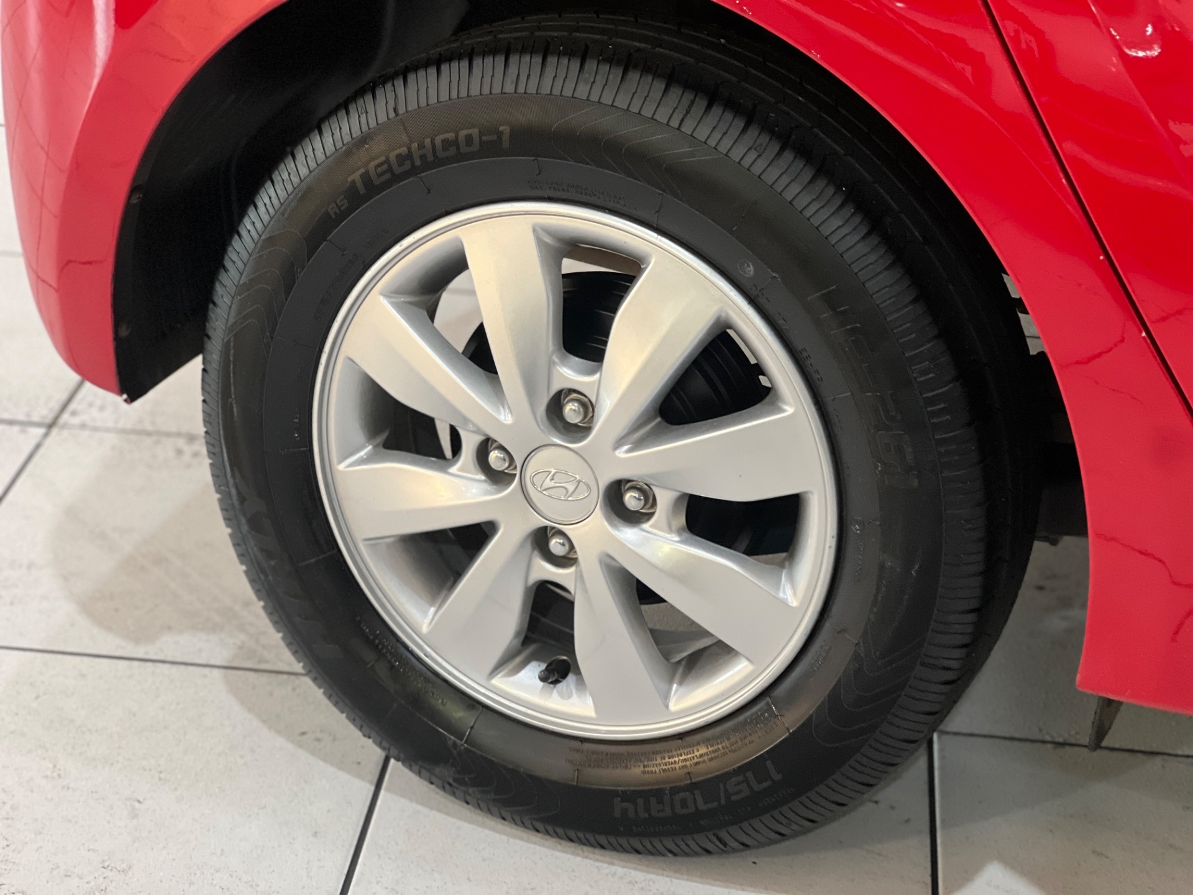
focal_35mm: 77
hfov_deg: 25.3
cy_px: 448
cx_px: 596
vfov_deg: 19.1
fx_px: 2654
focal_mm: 9
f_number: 2.8
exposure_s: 1/40
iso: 250
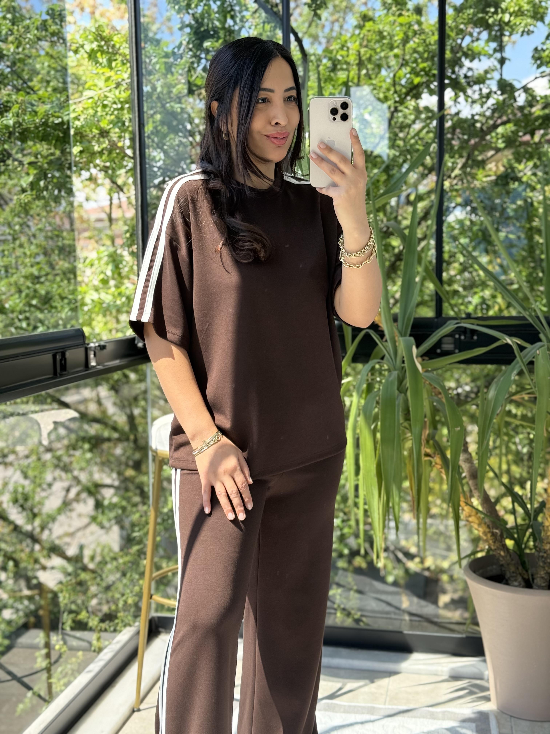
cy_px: 367
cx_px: 275
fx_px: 1017
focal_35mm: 48
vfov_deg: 39.7
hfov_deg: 30.3
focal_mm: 6.76
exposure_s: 1/411
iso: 100
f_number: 1.78
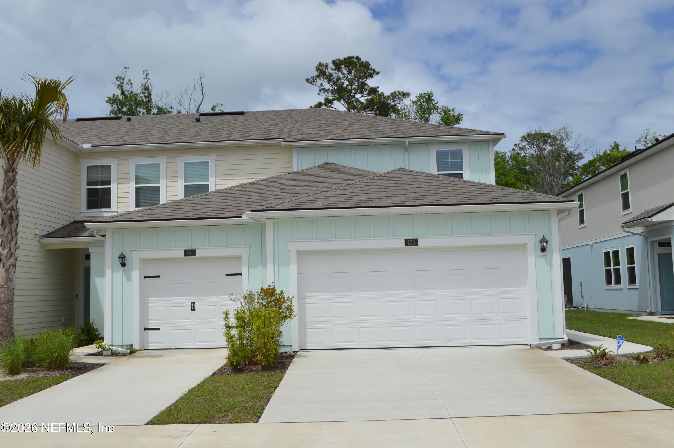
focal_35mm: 36
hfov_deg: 53.2
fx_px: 673
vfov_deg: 36.8
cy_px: 224
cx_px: 337
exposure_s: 1/500
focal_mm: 24
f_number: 9
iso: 100
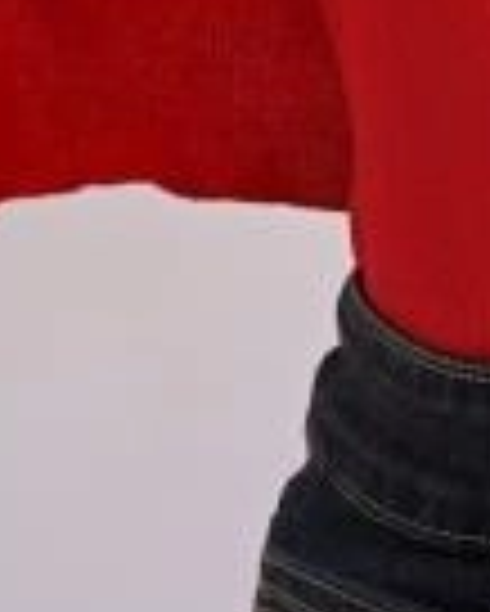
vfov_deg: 4.8
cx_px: 575
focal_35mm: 398
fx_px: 7207
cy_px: -760
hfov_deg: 3.9
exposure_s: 1/80
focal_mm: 64
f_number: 5.6
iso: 50
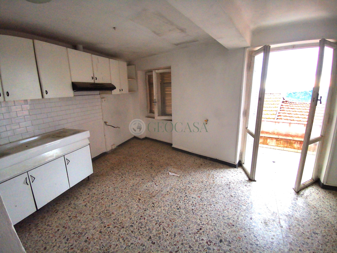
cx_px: 168
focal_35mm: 16
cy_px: 126
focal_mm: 2.35
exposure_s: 1/60
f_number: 2.2
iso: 200
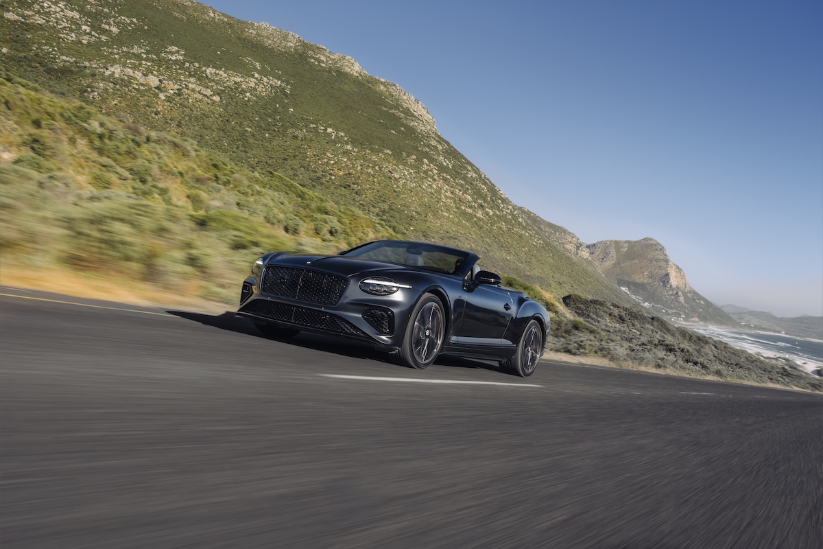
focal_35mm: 35
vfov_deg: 37.9
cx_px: 412
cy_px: 274
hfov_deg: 54.4
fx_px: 800
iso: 50
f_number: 11
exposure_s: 1/25
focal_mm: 35
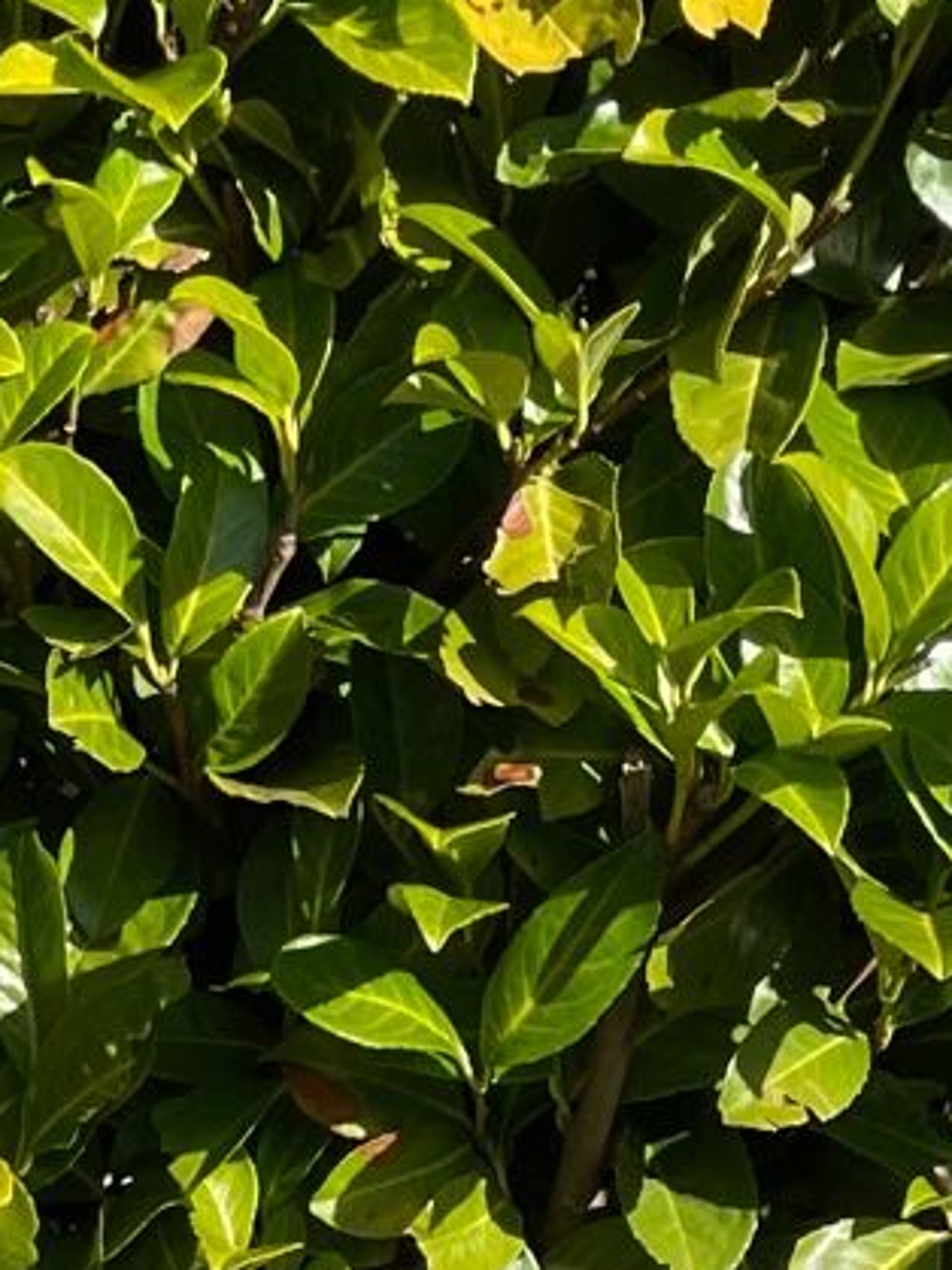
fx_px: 4586
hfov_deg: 11.6
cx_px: -264
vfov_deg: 13.3
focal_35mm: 125
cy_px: 2646
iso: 32
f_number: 1.6
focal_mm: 4.2
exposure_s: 1/1949
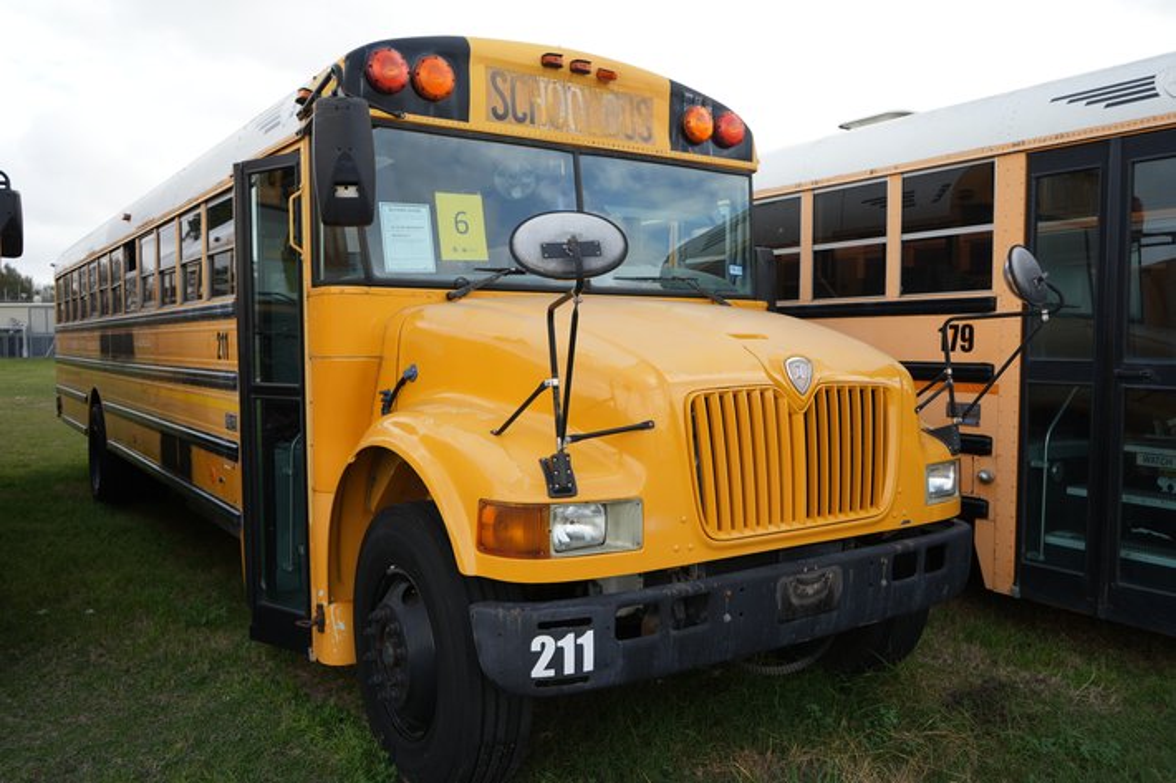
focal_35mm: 29
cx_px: 588
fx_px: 947
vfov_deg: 44.9
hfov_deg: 63.7
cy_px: 392
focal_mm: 29
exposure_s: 1/200
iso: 100
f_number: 4.5
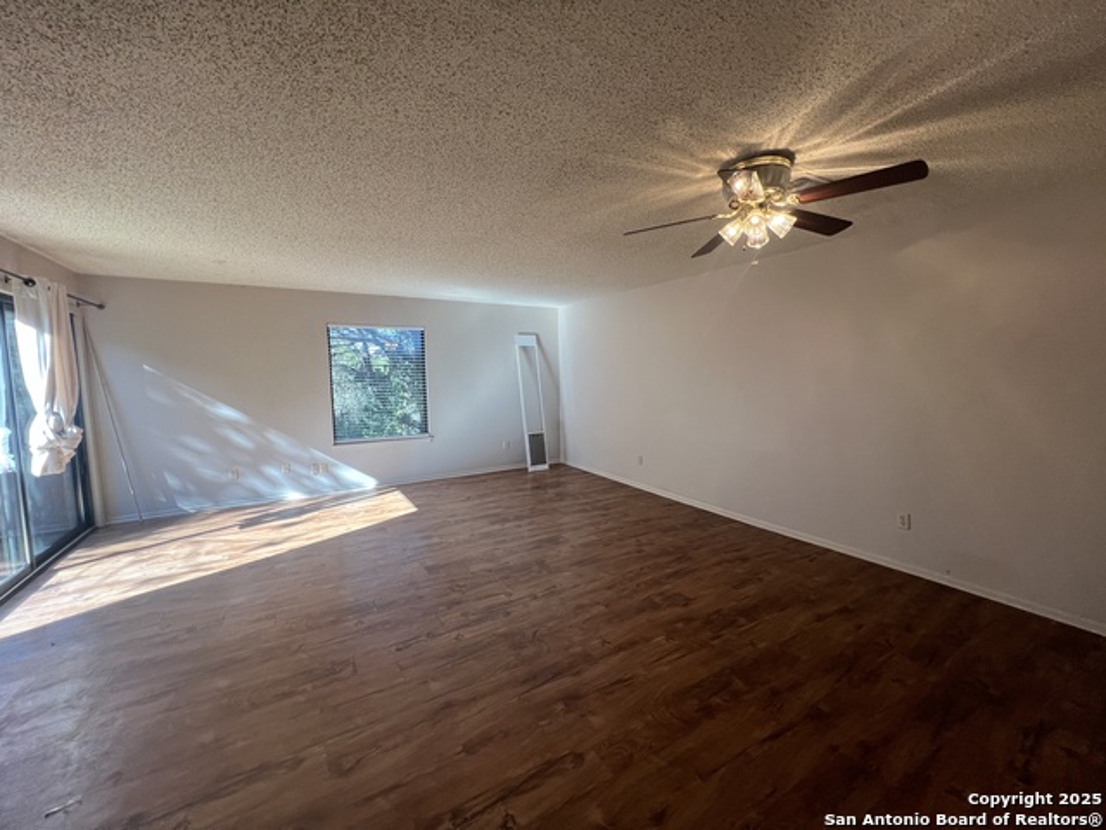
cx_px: 553
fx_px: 415
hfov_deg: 106.2
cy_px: 415
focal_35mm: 13
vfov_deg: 89.9
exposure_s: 1/120
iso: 80
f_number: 1.8
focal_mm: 1.57
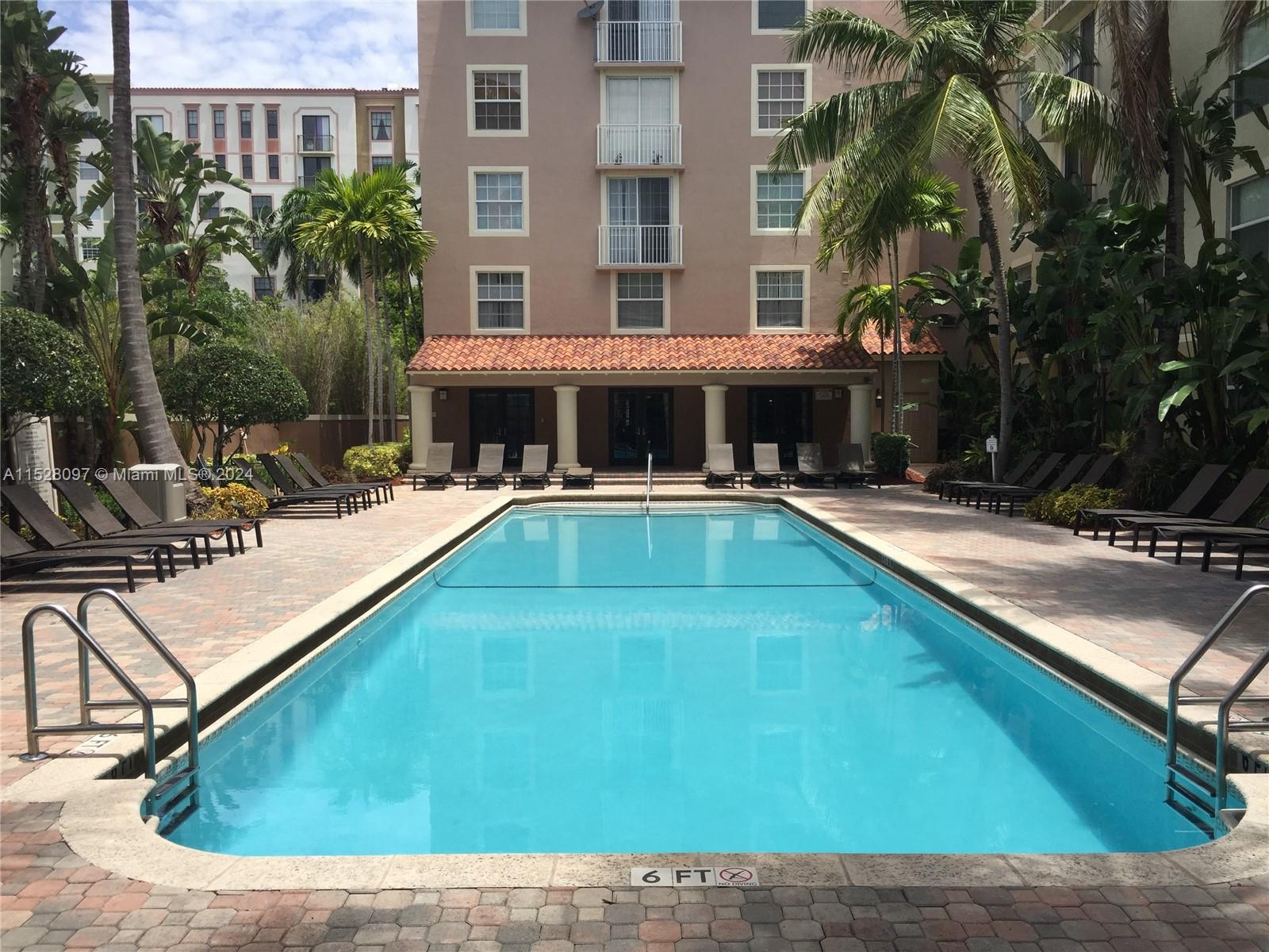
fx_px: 1063
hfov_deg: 61.7
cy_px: 476
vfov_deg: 48.2
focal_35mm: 29
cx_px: 634
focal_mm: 4.15
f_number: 2.2
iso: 32
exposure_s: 1/1721
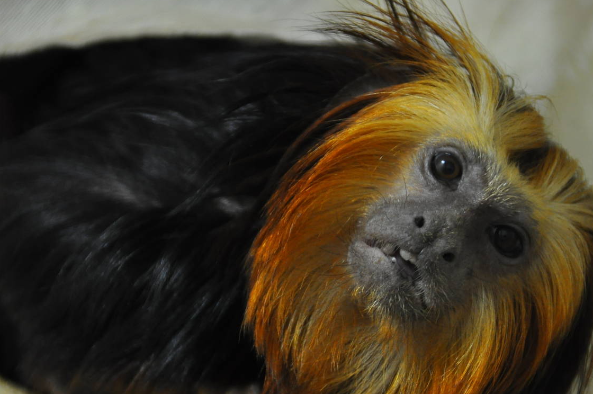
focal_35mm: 450
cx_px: 304
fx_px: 7404
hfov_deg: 4.6
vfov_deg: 3.0
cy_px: 257
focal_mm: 210
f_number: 5.6
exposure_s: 1/20
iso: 1000
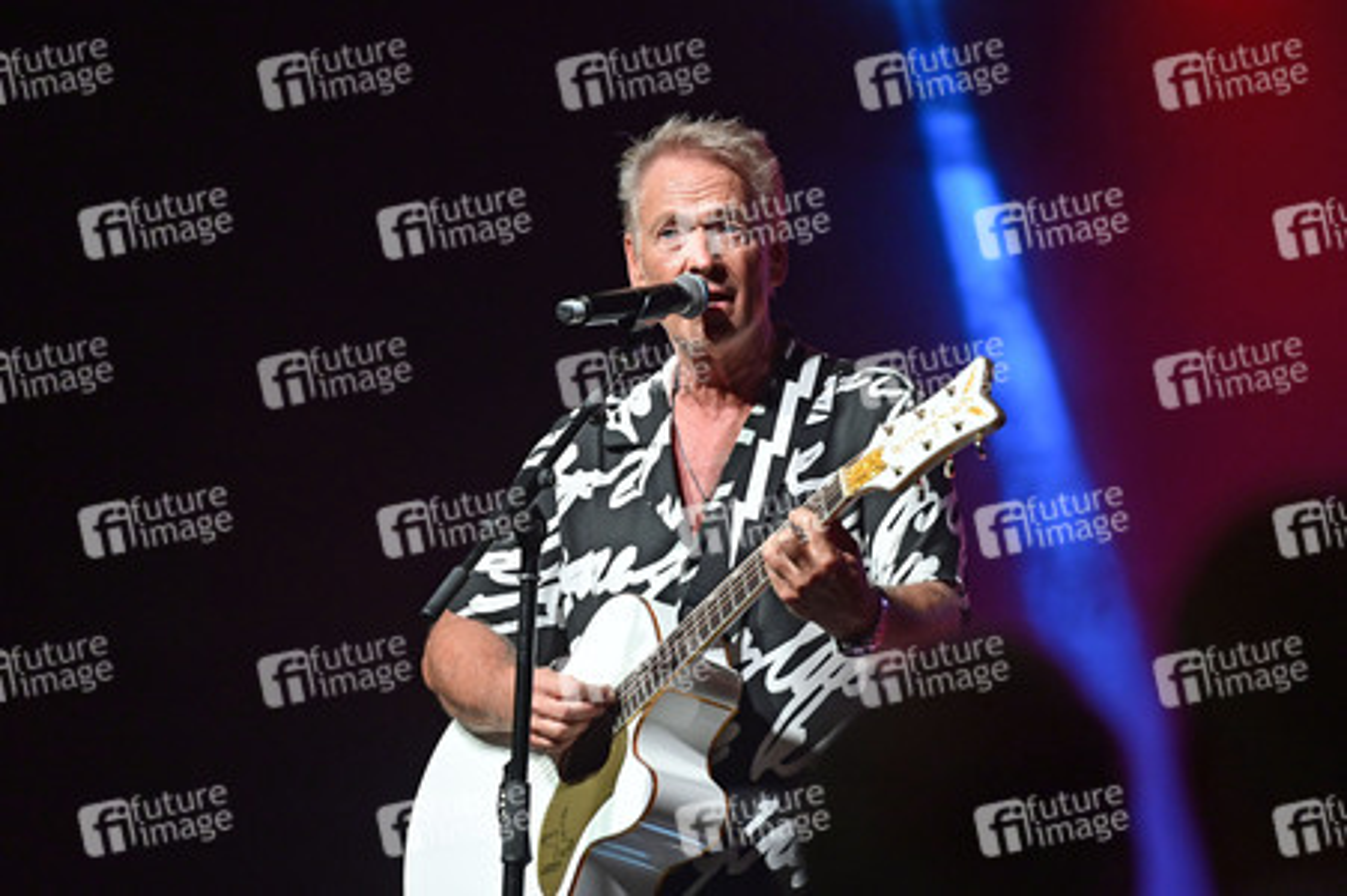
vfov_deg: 6.9
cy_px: 448
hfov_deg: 10.3
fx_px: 7478
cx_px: 674
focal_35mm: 200
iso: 3200
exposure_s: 1/320
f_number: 4
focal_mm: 200
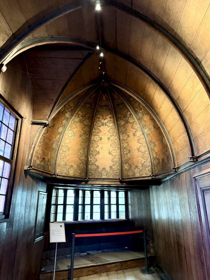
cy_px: 140
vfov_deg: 71.6
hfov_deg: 56.8
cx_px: 105
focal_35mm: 24
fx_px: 194
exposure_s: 1/40
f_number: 1.78
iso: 1000
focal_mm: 6.76
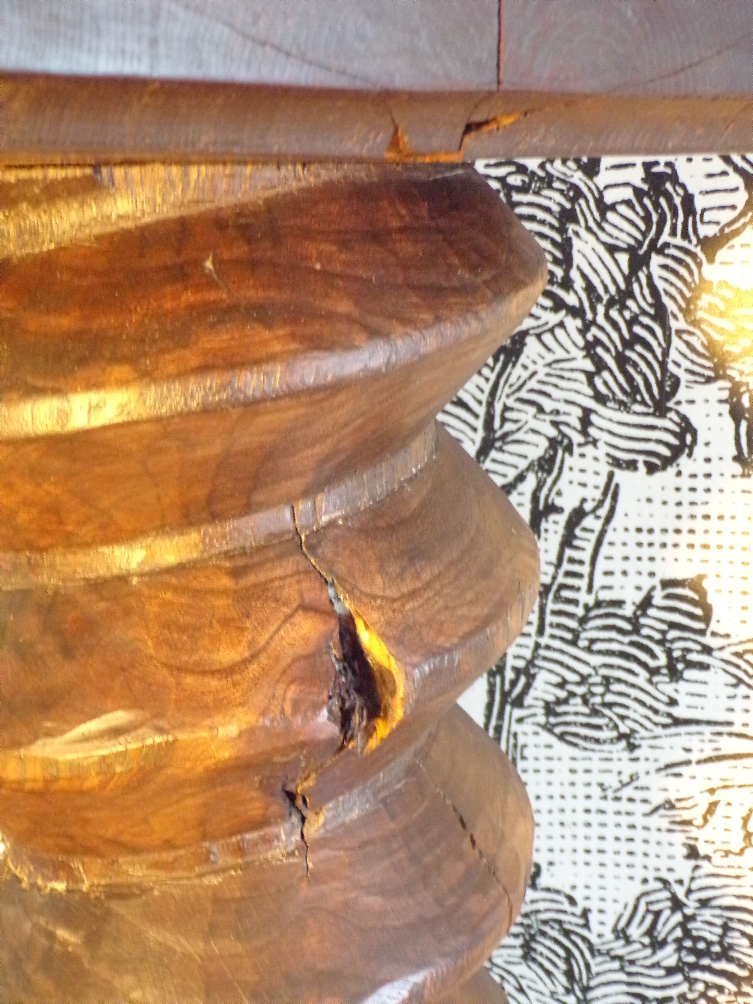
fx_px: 1421
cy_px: 502
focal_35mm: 49
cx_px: 376
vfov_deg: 38.9
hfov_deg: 29.7
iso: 800
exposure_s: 1/5
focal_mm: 8.7
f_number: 3.5
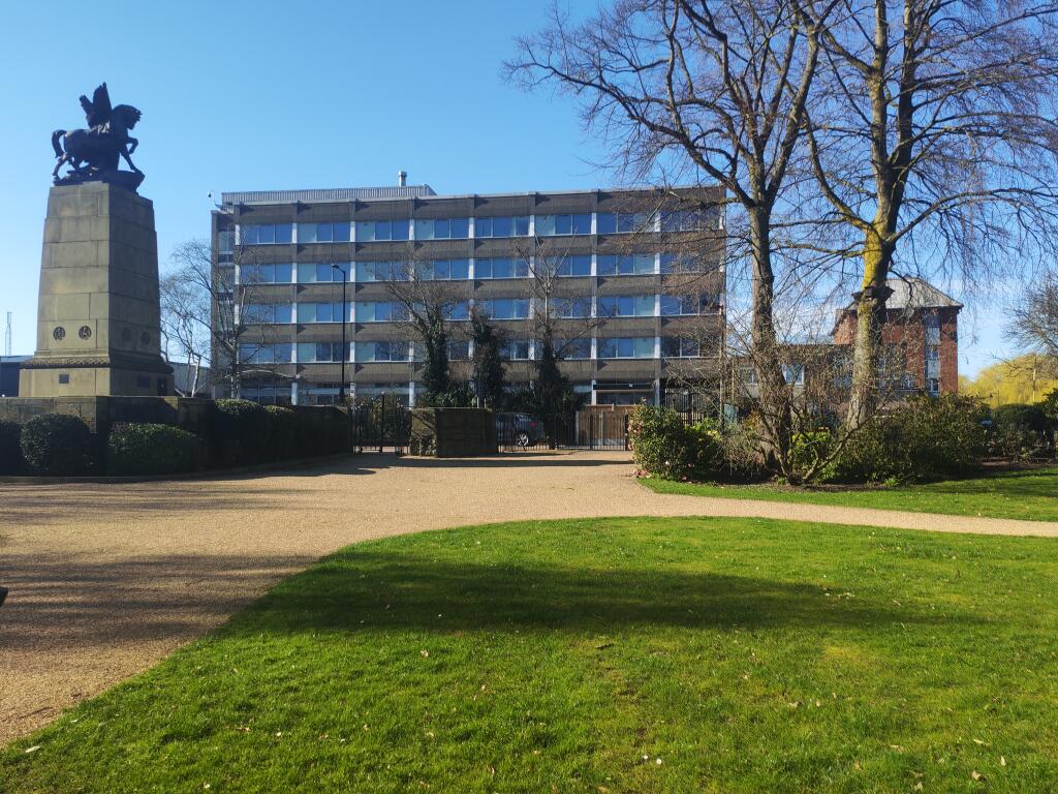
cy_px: 397
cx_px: 529
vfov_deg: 46.8
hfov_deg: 60.0
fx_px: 917
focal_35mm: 30
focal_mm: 6.12
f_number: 1.9
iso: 50
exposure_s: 1/270
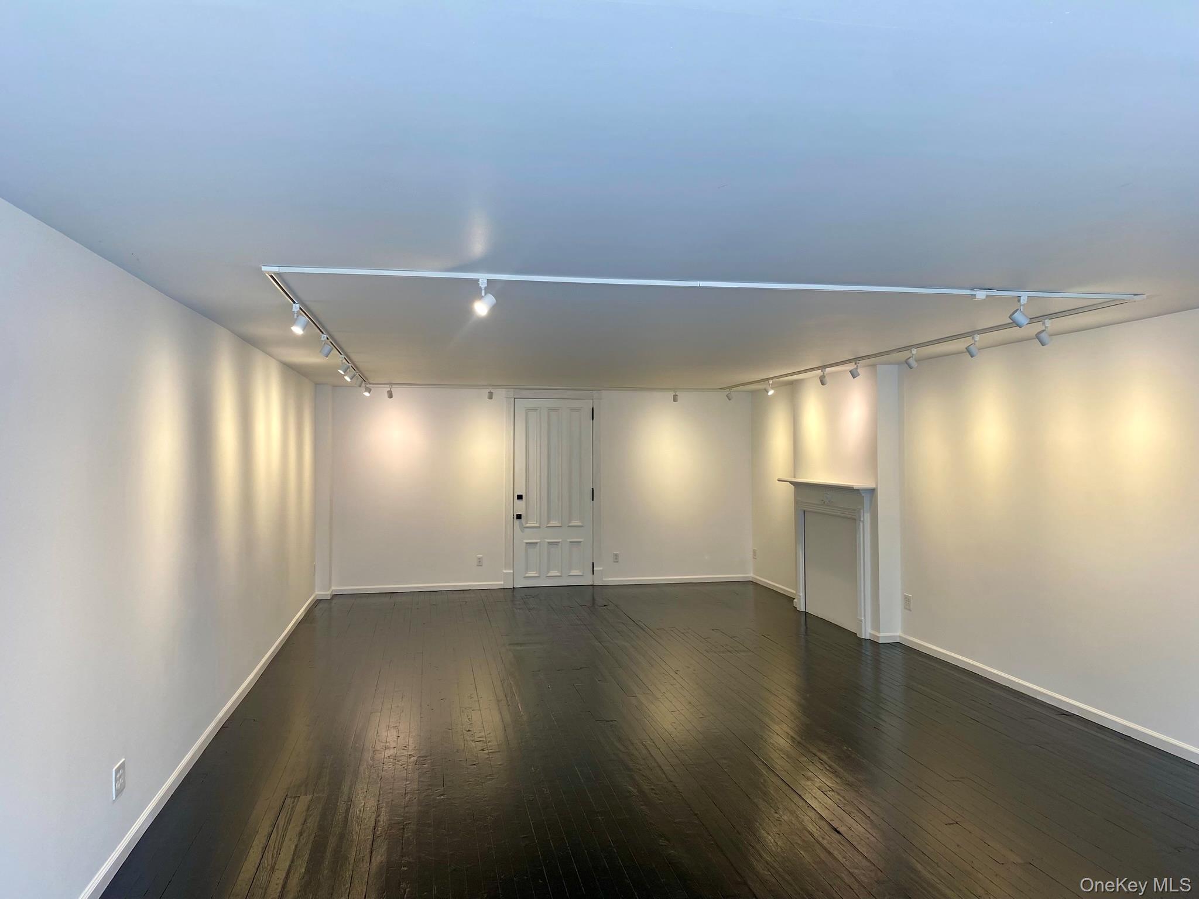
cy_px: 450
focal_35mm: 26
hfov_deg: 67.3
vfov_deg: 53.1
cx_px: 600
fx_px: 901
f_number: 1.8
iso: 50
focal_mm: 4.25
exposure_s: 1/120
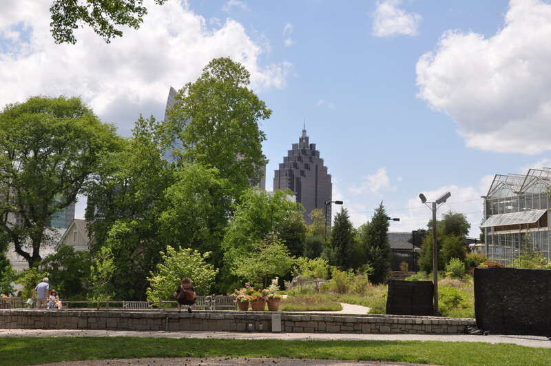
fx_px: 917
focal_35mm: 60
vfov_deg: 22.6
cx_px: 276
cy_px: 183
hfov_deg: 33.4
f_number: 14
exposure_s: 1/200
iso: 200
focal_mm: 40
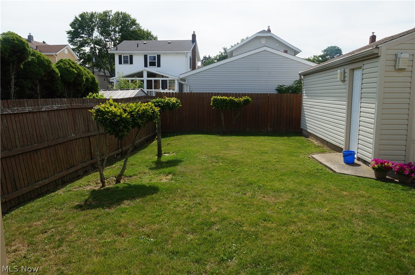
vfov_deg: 47.8
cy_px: 138
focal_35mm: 27
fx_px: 311
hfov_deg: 67.5
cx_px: 208
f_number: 11
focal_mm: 18
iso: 100
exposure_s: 1/100
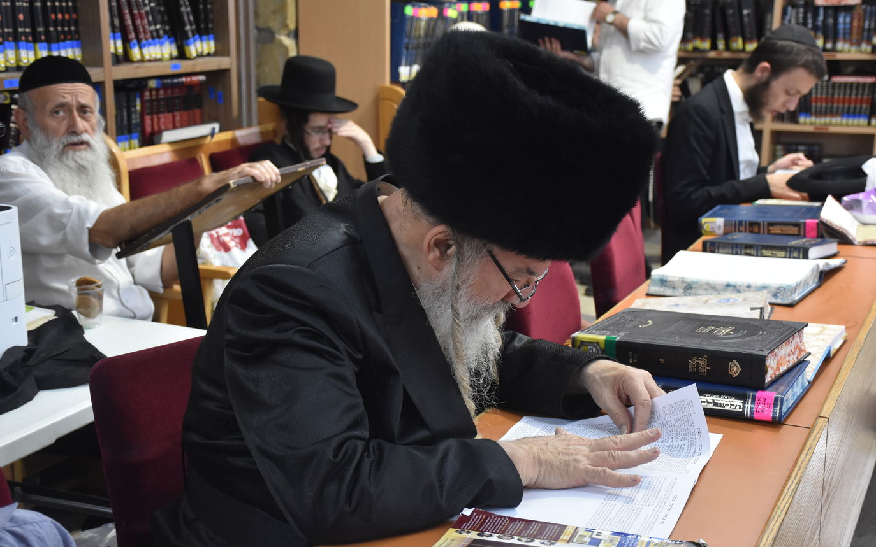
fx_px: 1302
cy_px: 288
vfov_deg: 23.8
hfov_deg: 37.2
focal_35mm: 55
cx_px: 437
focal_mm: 35
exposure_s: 1/80
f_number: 5.6
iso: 1600
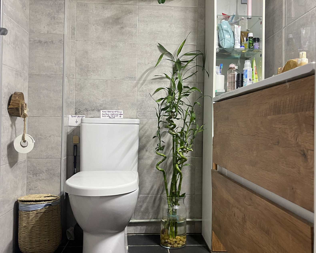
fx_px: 309
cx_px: 160
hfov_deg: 54.2
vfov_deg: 44.5
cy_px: 117
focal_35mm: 33
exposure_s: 1/50
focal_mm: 5.1
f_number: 1.6
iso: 320
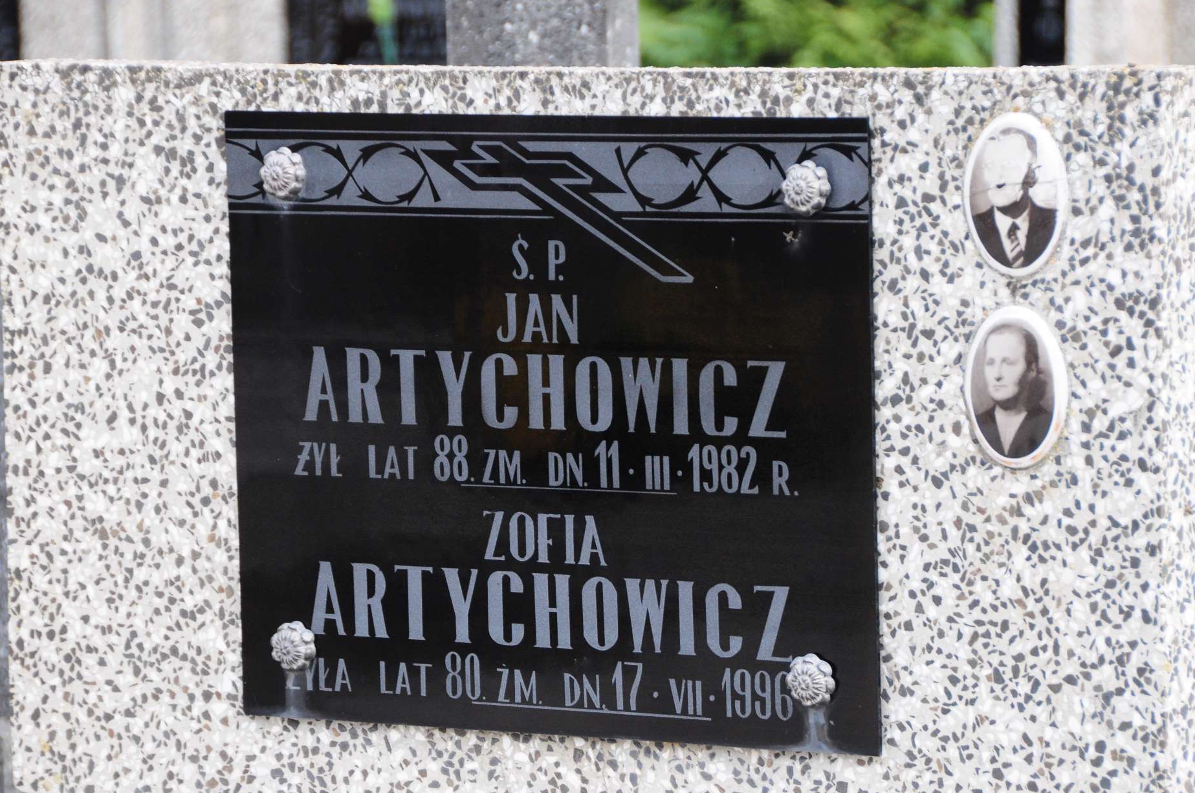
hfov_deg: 9.9
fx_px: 6928
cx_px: 595
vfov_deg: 6.6
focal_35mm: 209
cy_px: 422
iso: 500
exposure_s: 1/160
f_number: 7.1
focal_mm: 120
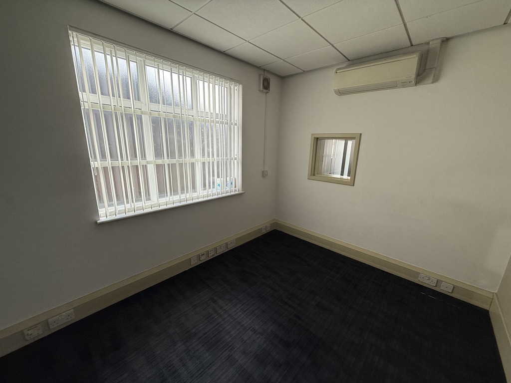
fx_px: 207
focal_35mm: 14
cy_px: 192
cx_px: 256
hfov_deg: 102.1
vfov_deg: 85.7
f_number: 2.2
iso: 64
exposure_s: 1/100
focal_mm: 2.22
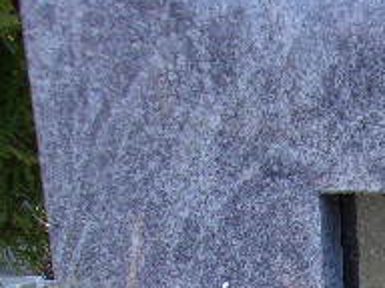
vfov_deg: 15.3
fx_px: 1001
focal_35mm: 90
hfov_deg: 20.0
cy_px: 422
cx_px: 497
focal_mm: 4.9
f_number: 3
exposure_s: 1/150
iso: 80
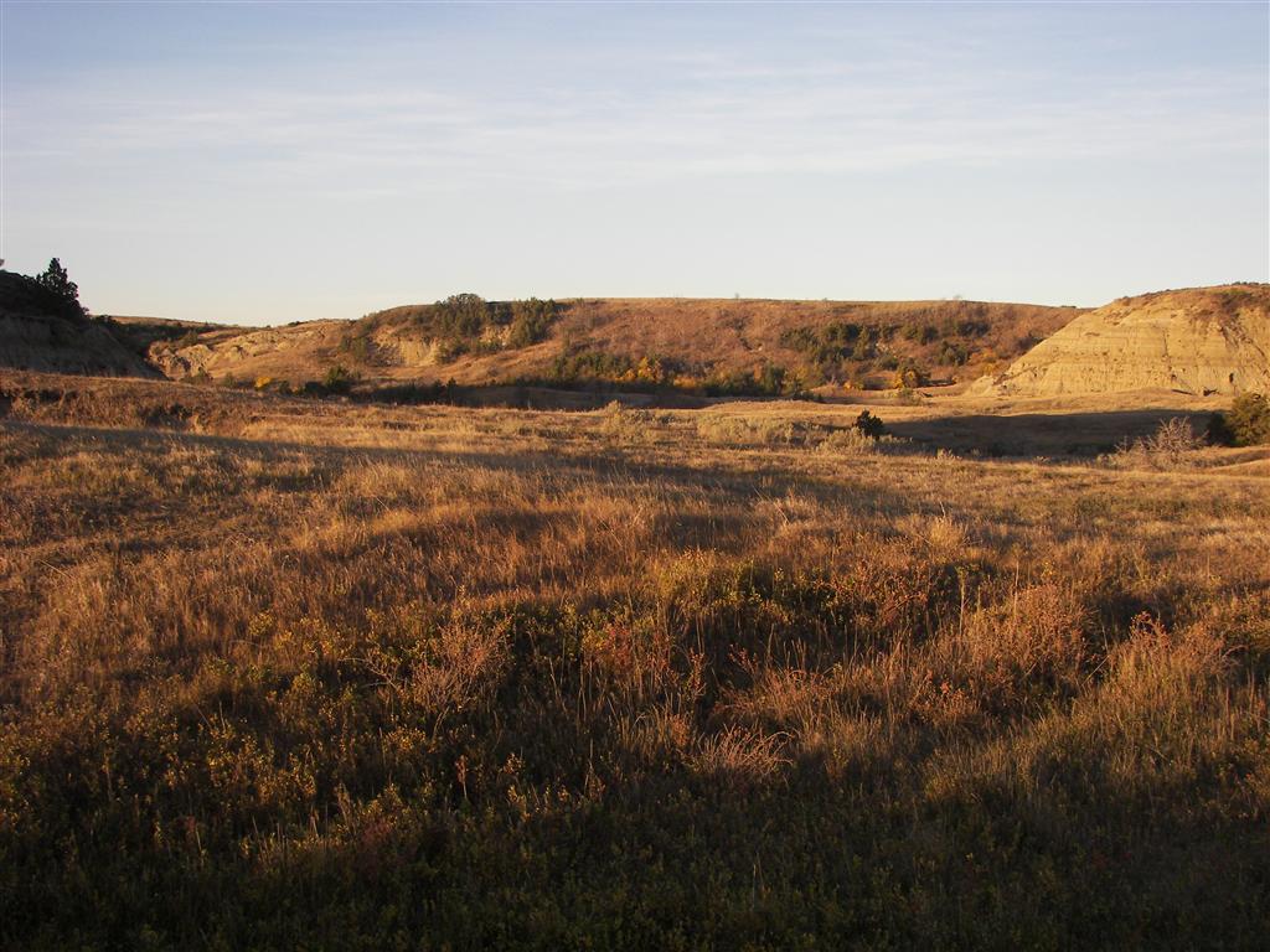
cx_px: 635
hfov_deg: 40.4
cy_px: 476
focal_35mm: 47
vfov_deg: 30.9
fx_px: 1724
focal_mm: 7.8
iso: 64
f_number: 2.8
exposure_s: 1/400
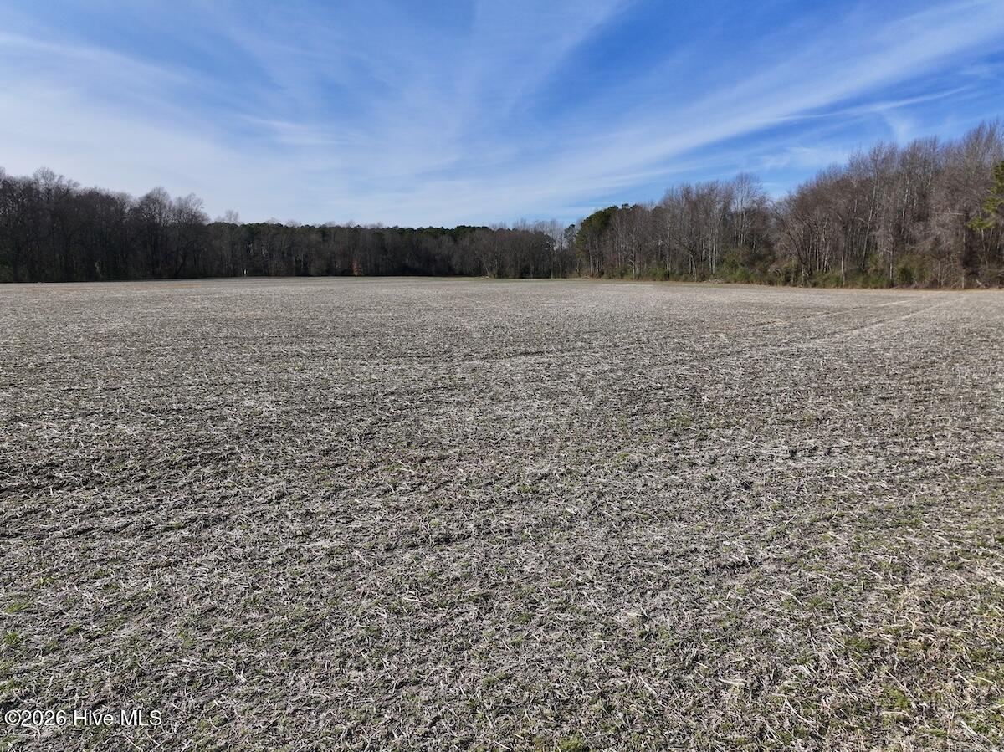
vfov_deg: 56.8
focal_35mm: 24
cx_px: 502
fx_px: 696
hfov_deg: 71.6
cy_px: 376
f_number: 2.8
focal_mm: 12.29
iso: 120
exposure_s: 1/240
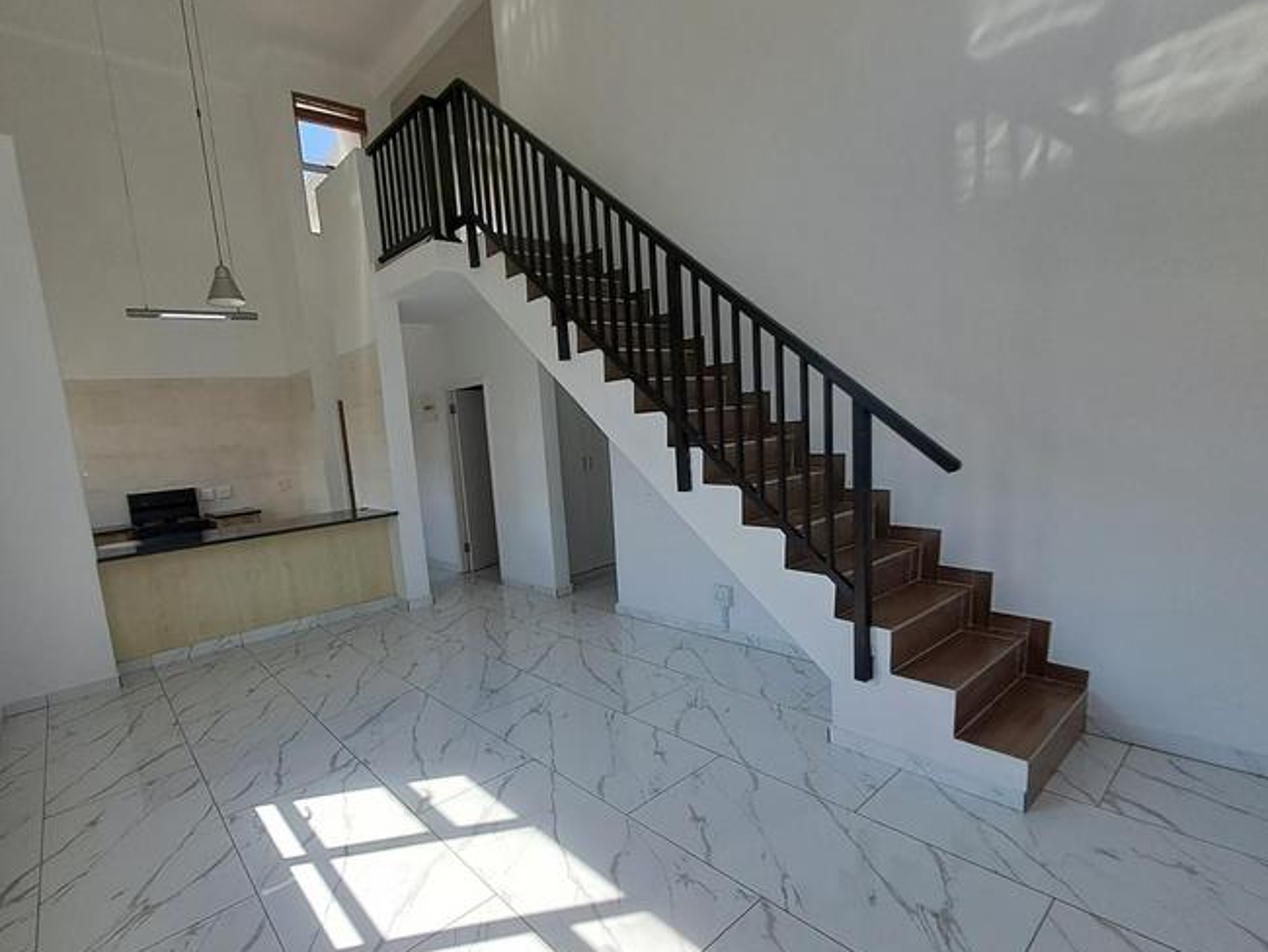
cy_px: 515
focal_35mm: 16
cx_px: 558
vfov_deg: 78.0
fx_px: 586
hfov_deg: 94.0
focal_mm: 1.42
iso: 40
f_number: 2.2
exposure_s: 1/793
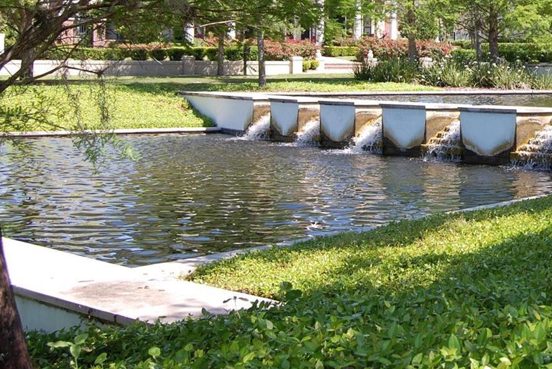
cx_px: 505
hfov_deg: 26.4
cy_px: 34
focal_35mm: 74
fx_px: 1135
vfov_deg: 18.1
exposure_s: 1/200
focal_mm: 26
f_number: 7.1
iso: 200
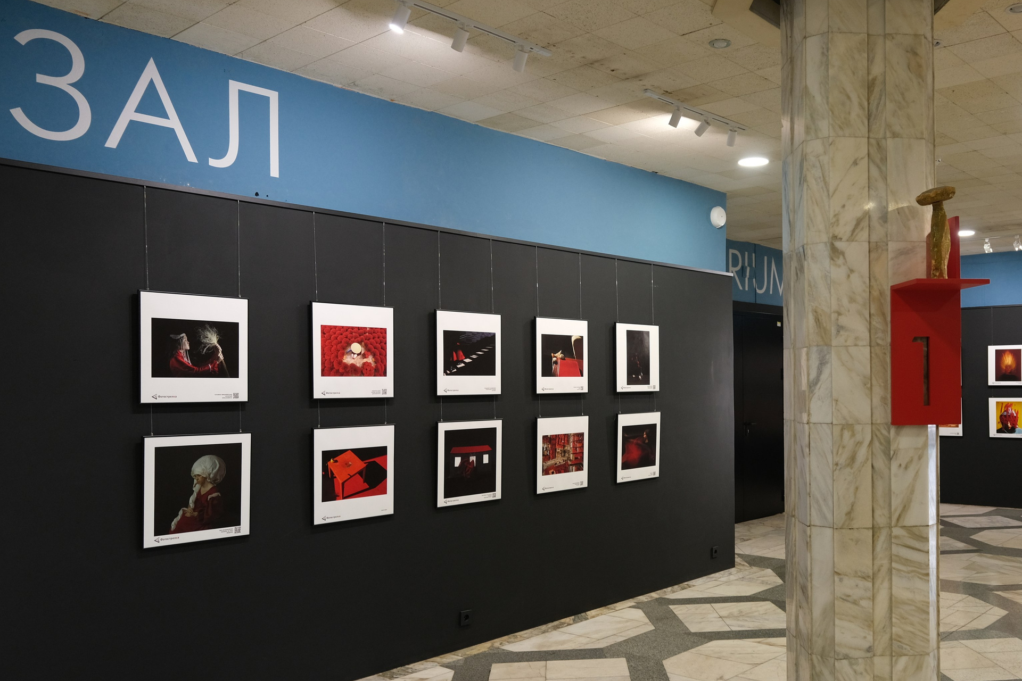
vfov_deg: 41.0
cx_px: 661
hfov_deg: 57.7
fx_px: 908
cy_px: 391
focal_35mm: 32
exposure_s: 1/30
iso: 500
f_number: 2.8
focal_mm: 16
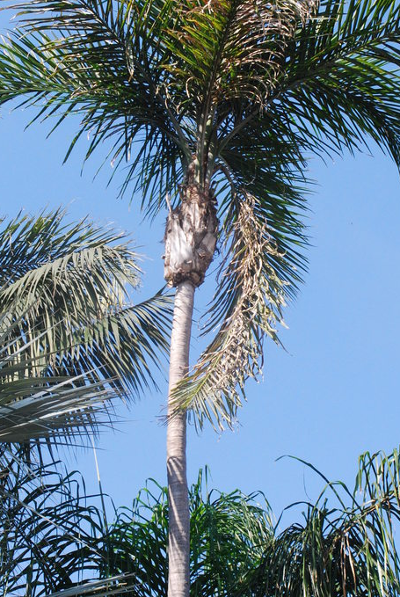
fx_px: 1578
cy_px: 278
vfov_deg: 21.4
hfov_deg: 14.4
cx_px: 192
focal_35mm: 95
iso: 400
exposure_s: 1/320
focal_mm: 36
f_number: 9
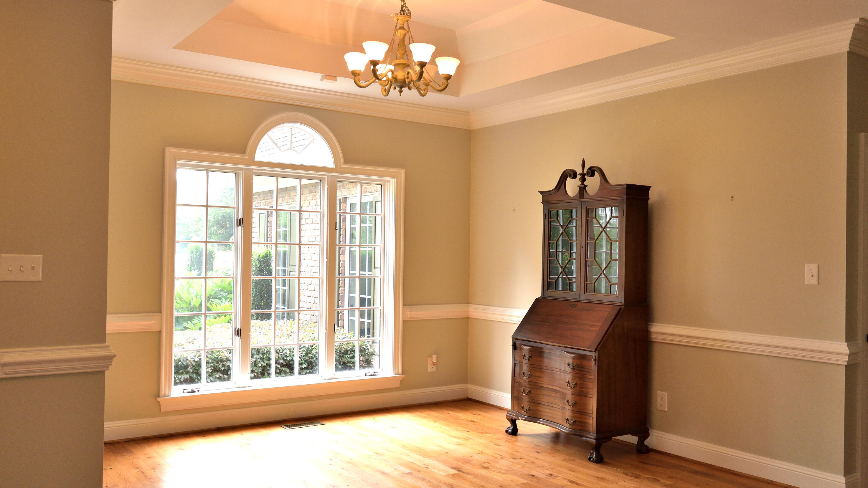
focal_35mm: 32
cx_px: 436
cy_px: 249
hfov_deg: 61.0
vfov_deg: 36.7
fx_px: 736
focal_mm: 20
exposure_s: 1/60
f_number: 5.6
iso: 450
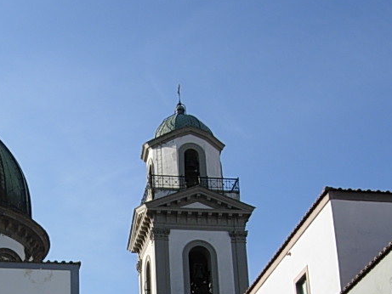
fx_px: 906
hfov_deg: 24.1
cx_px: 91
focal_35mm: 80
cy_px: 316
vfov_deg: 17.8
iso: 50
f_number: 6.1
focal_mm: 7.5
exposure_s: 1/342
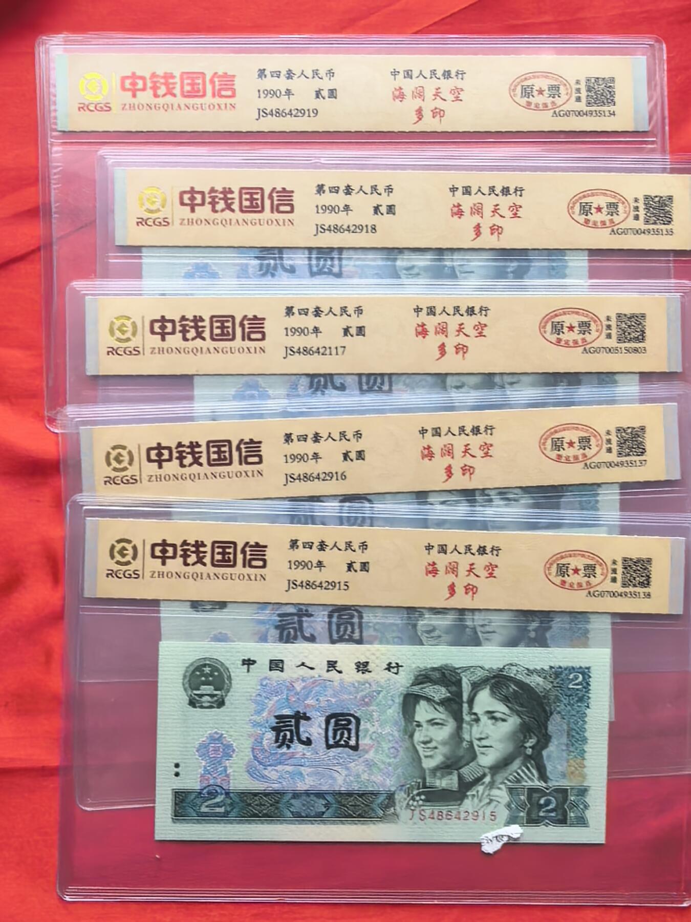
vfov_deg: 39.7
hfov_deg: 30.3
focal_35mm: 48
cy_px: 461
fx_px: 1278
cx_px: 346
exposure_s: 1/100
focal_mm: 1.95
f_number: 2.2
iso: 100
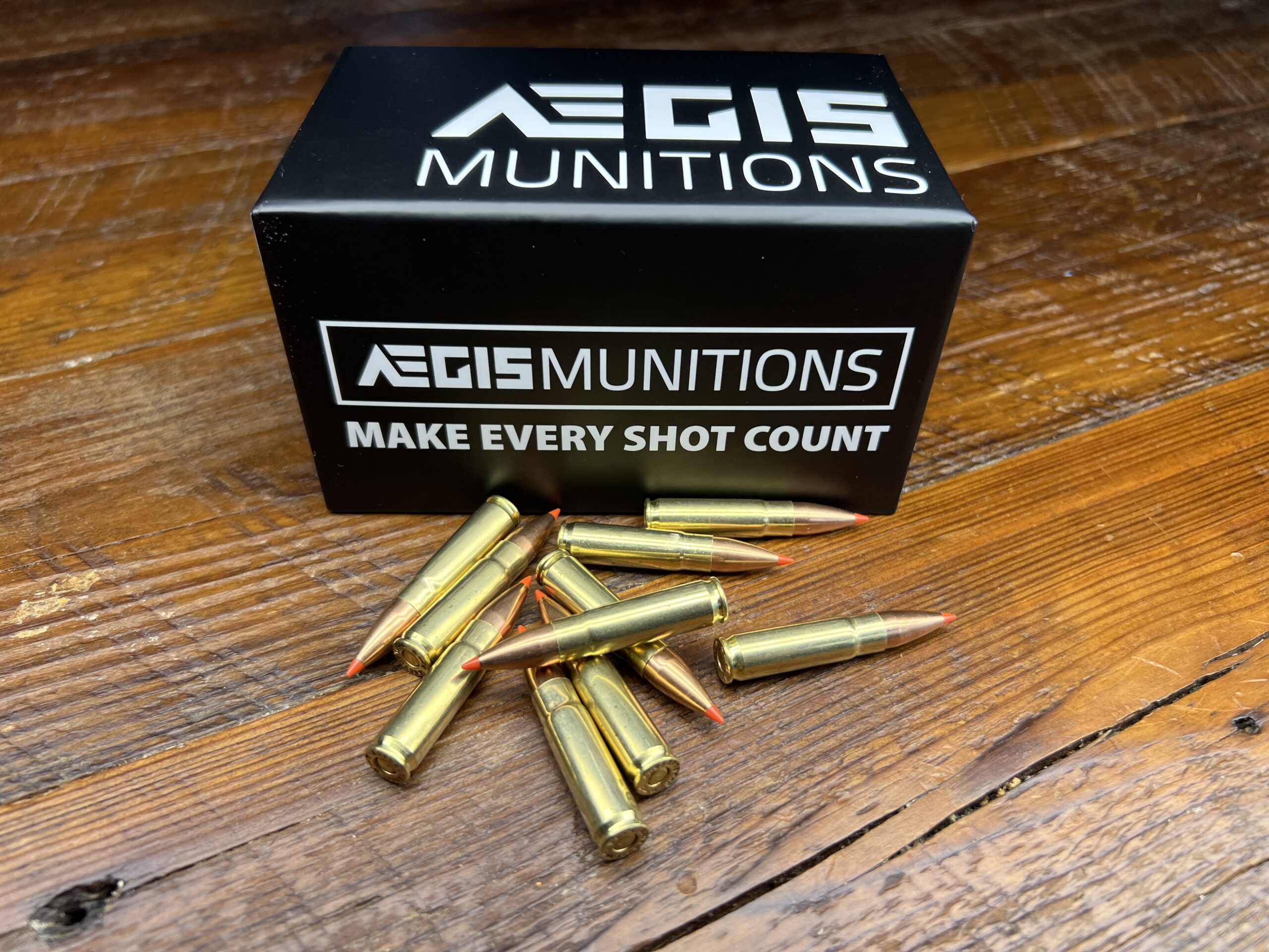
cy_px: 476
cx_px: 634
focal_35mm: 26
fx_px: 953
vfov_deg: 53.1
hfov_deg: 67.3
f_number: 1.5
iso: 50
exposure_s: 1/300
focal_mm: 5.7
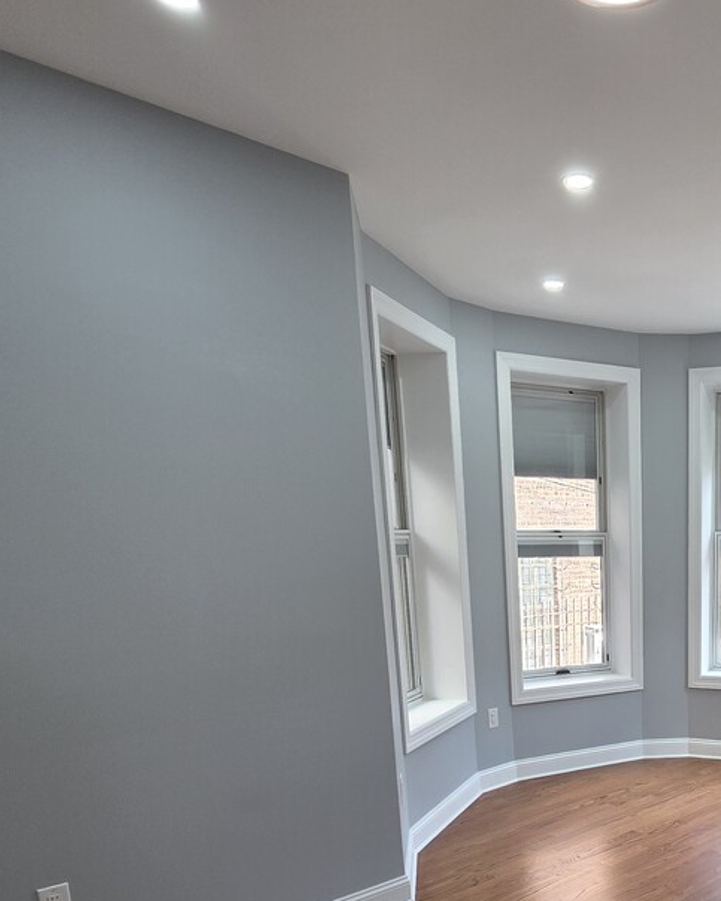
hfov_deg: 45.9
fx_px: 747
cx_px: 667
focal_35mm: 28
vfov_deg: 57.9
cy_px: 711
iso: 80
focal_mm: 2.2
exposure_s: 1/120
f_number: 1.9
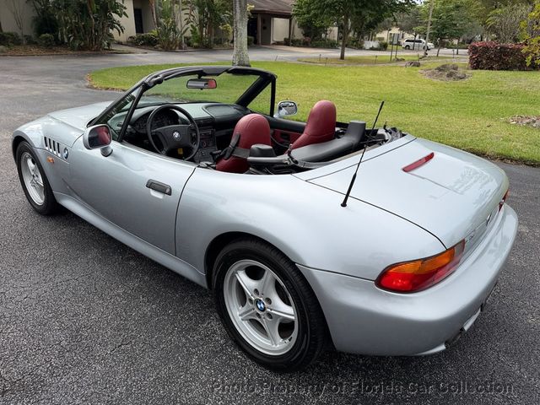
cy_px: 202
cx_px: 270
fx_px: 374
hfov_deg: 71.6
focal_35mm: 24
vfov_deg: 56.8
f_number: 1.78
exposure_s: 1/3584
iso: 80
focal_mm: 6.76
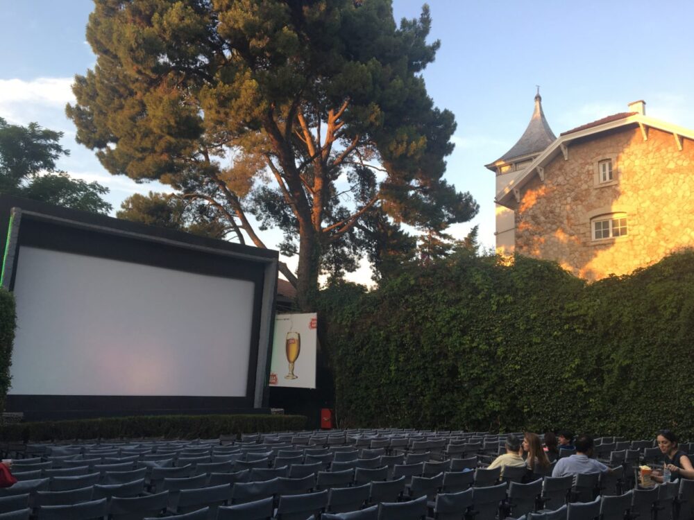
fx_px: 581
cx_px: 347
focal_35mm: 29
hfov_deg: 61.7
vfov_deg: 48.2
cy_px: 260
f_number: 2.2
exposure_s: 1/100
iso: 25
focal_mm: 4.15
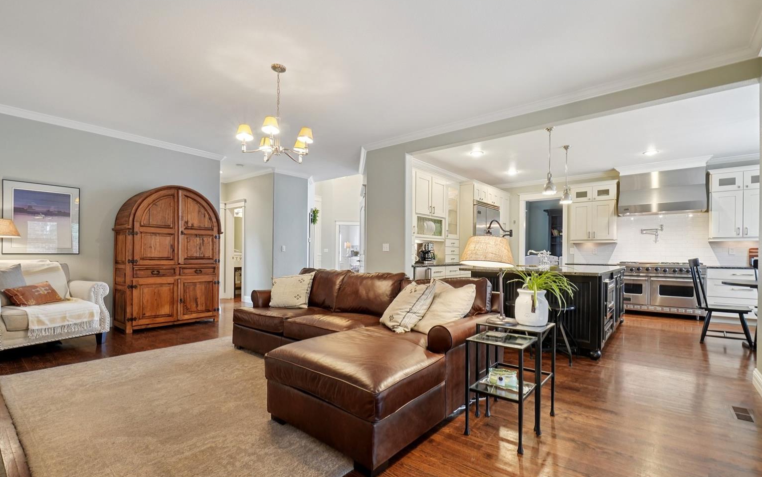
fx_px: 332
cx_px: 390
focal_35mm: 16
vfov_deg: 71.1
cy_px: 259
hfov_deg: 97.8
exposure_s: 1/6
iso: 400
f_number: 8
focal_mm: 10
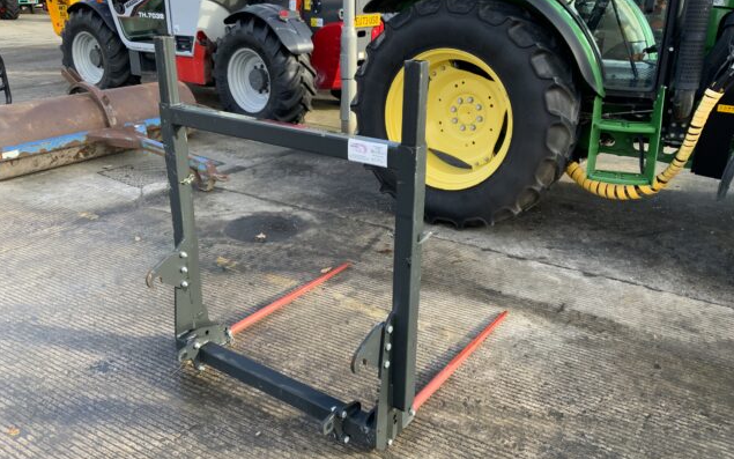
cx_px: 365
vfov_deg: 40.6
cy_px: 230
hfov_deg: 61.2
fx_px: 620
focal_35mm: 31
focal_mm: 3
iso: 16
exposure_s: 1/138
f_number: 1.8
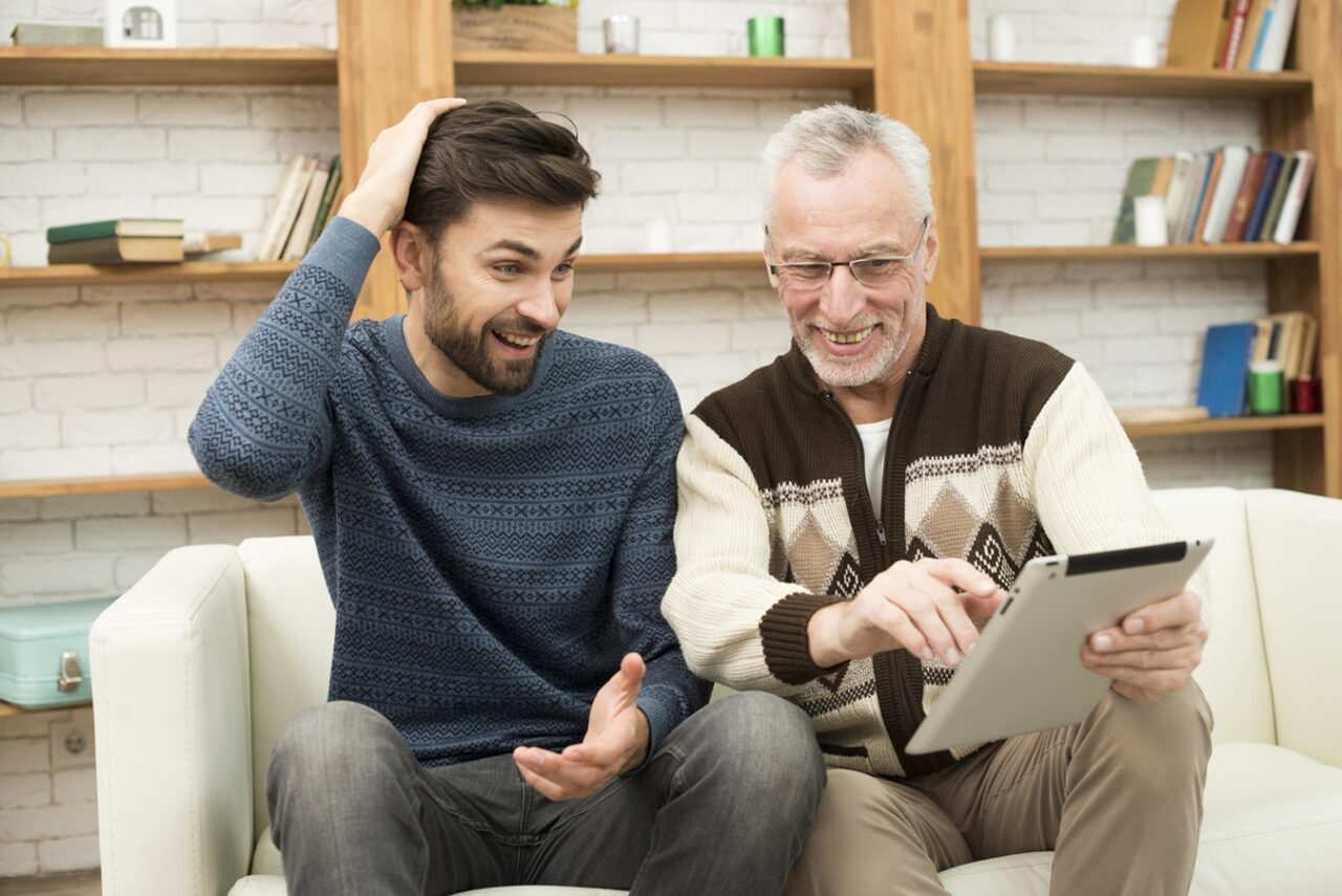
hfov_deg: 39.6
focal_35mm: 50
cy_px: 448
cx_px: 671
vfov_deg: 27.0
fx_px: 1865
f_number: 4
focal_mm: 50
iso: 400
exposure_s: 1/100
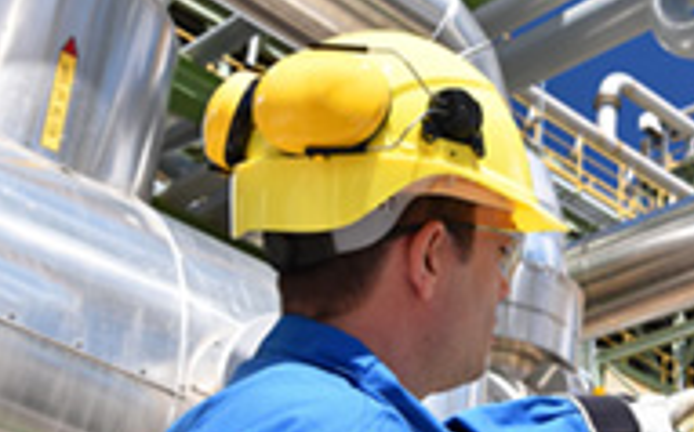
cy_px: 280
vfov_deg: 14.3
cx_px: 469
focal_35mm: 91
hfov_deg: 22.7
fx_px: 1720
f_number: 8
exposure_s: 1/320
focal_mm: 34
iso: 400
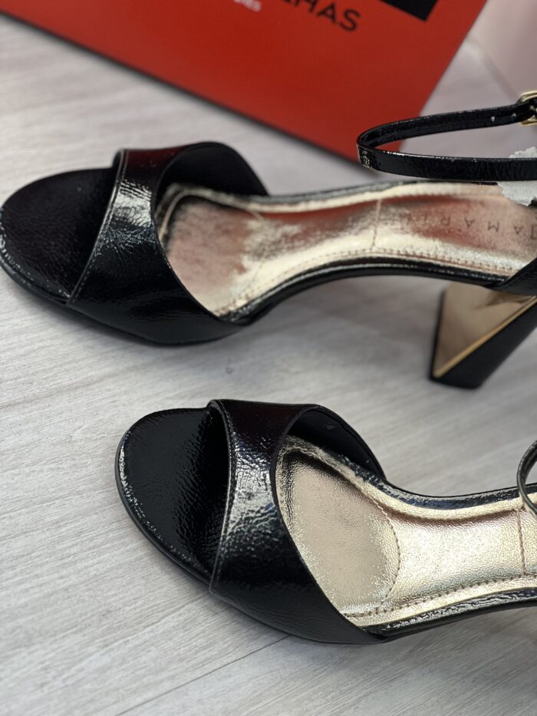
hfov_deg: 19.1
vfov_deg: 25.3
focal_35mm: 77
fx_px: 1592
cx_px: 268
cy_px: 358
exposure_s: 1/120
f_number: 2.8
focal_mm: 9
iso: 160
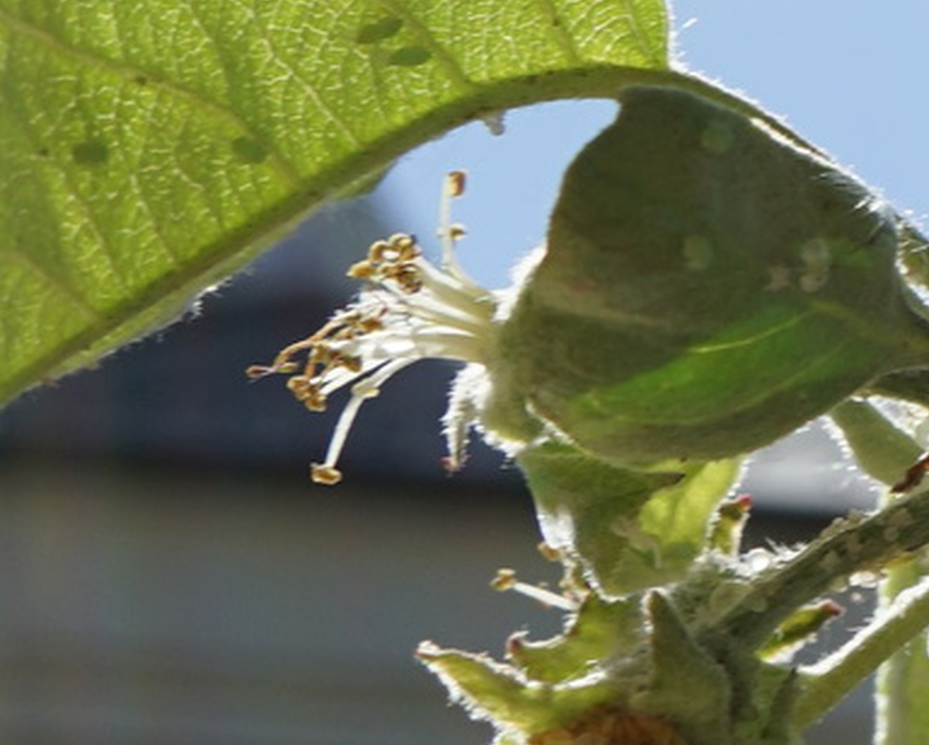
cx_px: 2981
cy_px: 267
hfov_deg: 8.7
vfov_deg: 8.8
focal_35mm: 175
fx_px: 4816
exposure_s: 1/160
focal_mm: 28
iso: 100
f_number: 11
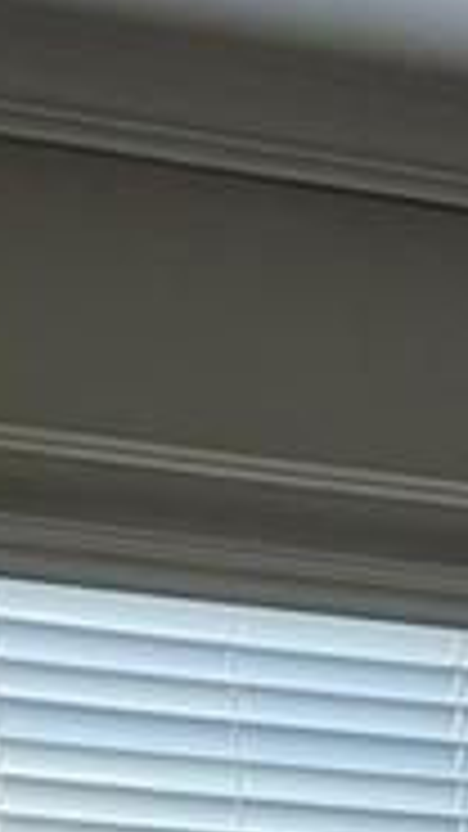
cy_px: 2100
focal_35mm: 184
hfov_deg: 6.2
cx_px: 1206
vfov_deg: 10.0
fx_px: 4061
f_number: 1.6
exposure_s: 1/143
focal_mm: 5.96
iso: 125
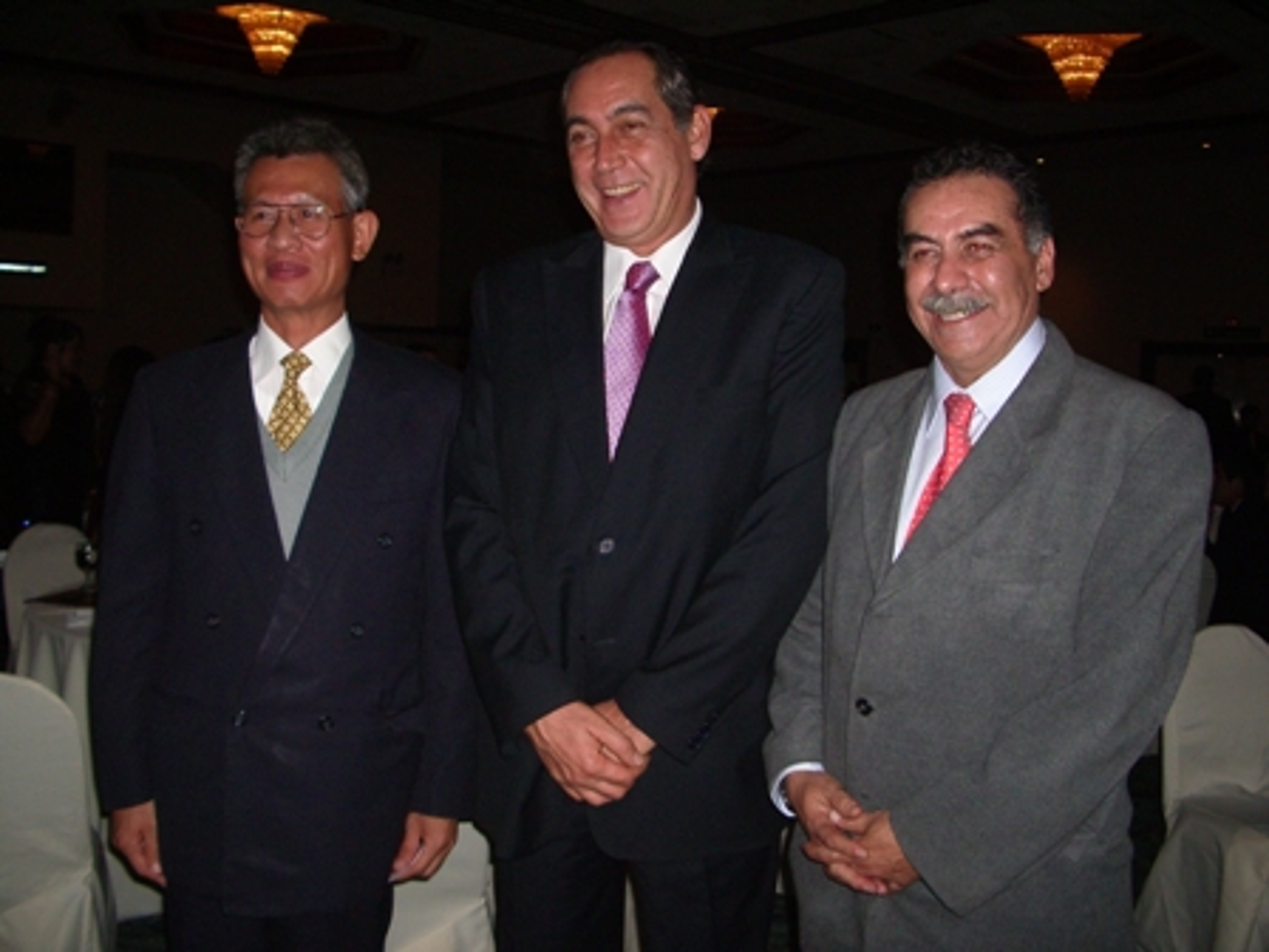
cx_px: 634
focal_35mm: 35
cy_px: 476
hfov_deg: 52.6
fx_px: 1283
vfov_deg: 40.7
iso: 200
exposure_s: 1/60
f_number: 2.6
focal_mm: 5.8
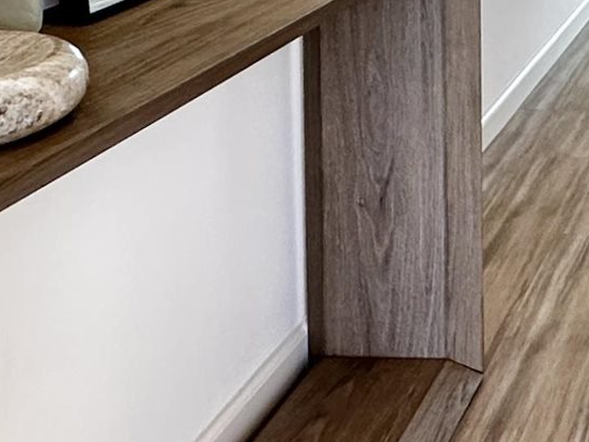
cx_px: 781
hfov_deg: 22.2
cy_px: -230
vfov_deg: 17.0
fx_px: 1328
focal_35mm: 78
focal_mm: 2.22
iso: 160
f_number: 2.2
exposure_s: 1/99
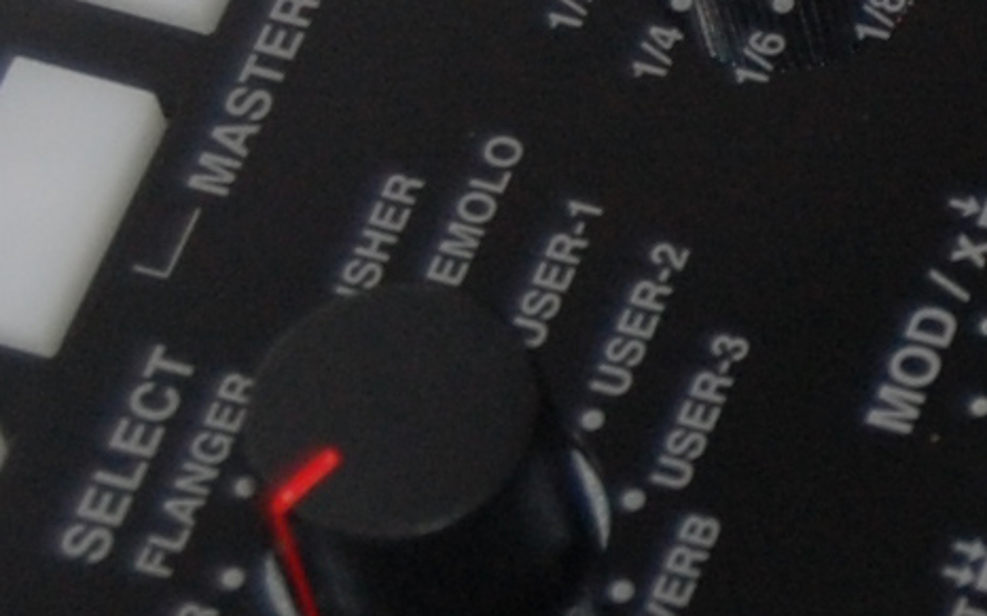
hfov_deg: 5.5
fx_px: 10085
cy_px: 781
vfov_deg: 3.5
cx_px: 2167
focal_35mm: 375
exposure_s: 1/60
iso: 400
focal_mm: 38
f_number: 5
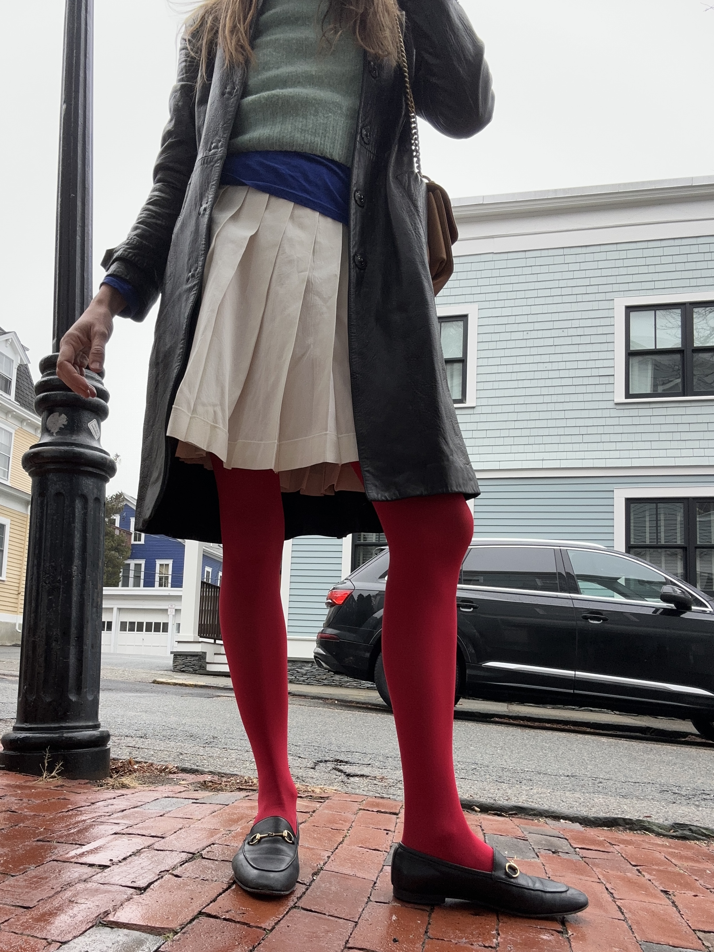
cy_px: 476
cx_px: 357
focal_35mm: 23
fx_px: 633
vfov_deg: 73.9
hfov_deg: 58.9
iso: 25
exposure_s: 1/121
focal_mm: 2.69
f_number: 1.9
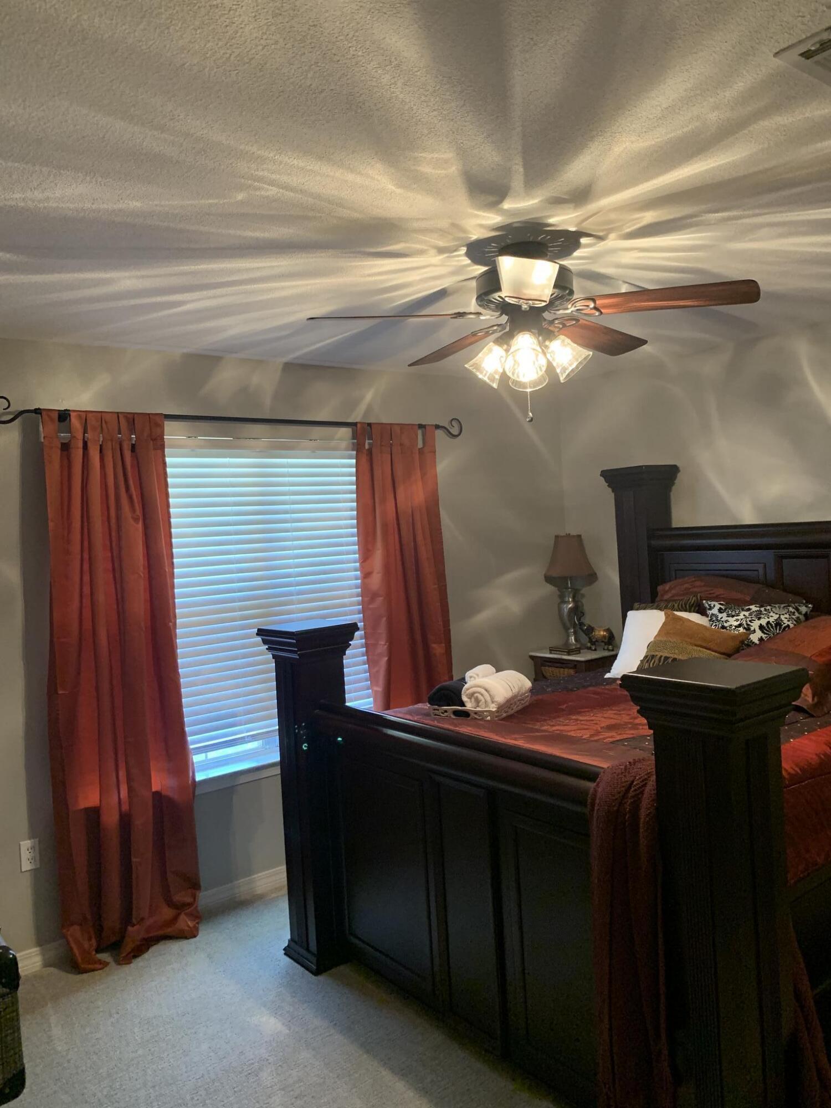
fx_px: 832
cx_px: 416
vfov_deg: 67.3
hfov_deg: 53.1
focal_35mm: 26
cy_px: 554
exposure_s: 1/60
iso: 320
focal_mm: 4.25
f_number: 1.8
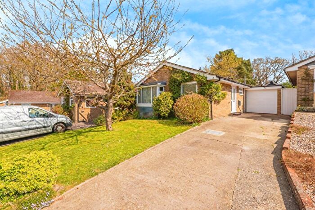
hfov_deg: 100.4
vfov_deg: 77.4
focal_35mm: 15
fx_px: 131
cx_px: 158
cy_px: 105
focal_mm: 10
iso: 320
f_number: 8
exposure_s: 1/550
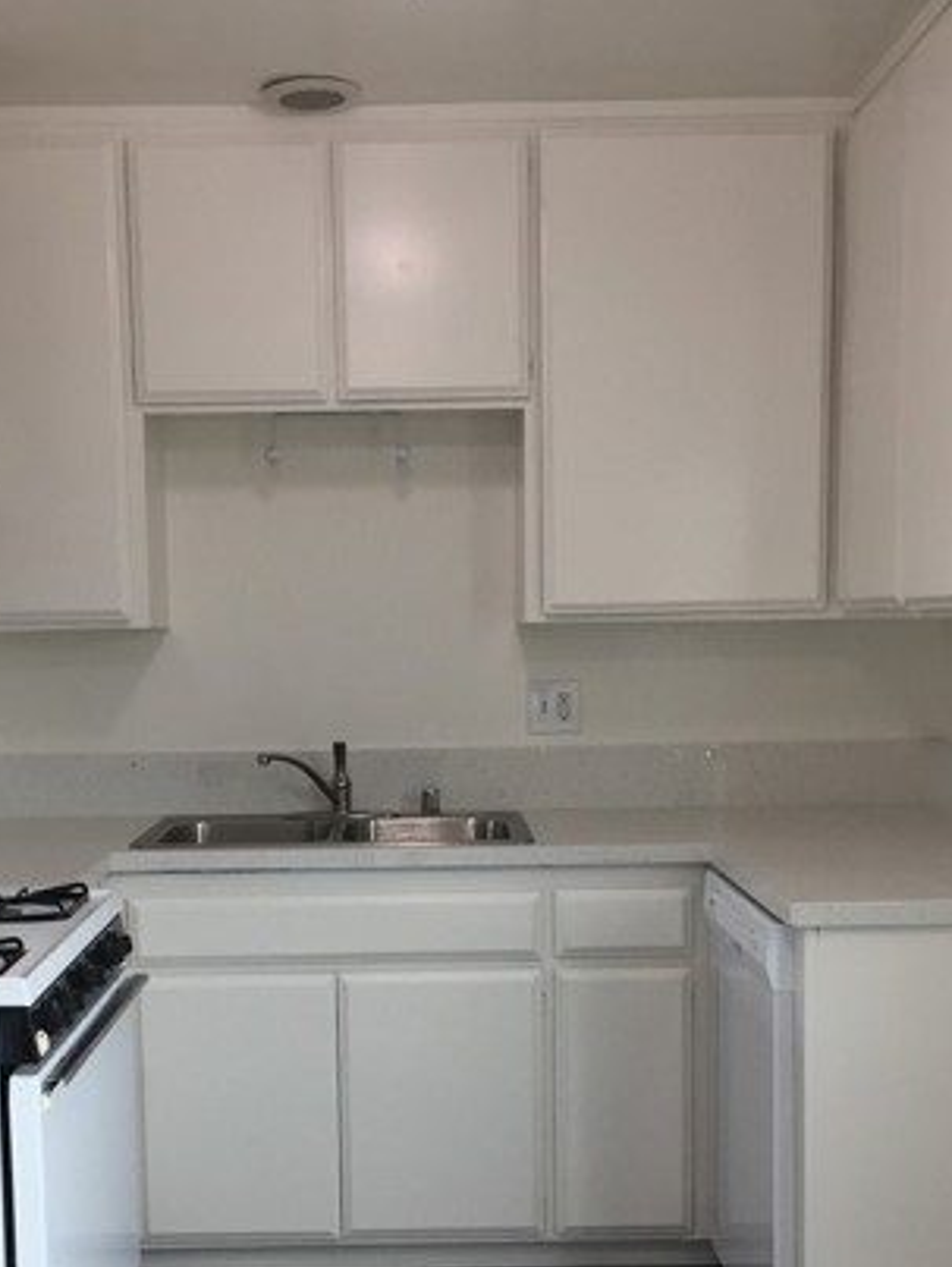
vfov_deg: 40.7
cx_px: 402
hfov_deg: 31.5
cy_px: 846
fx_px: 1684
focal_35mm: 46
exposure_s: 1/40
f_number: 2.2
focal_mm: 4.15
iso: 32
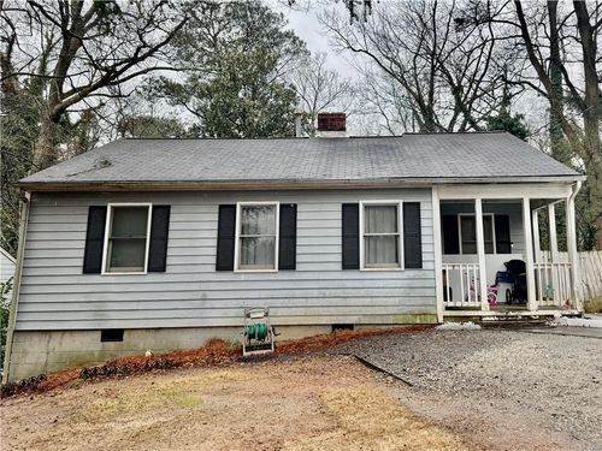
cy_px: 226
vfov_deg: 56.8
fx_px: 417
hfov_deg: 71.6
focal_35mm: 24
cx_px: 301
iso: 100
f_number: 1.78
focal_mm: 6.76
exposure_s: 1/430
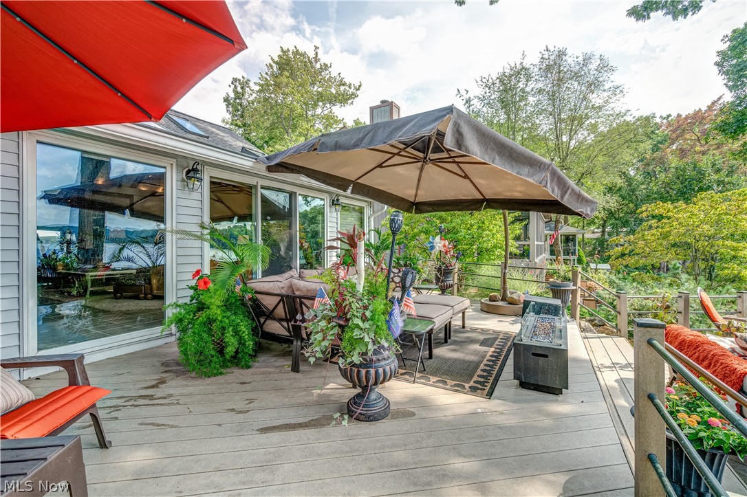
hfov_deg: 100.4
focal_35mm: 15
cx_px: 374
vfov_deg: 77.3
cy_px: 248
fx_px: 311
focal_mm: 10
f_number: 7.1
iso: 320
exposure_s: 1/200
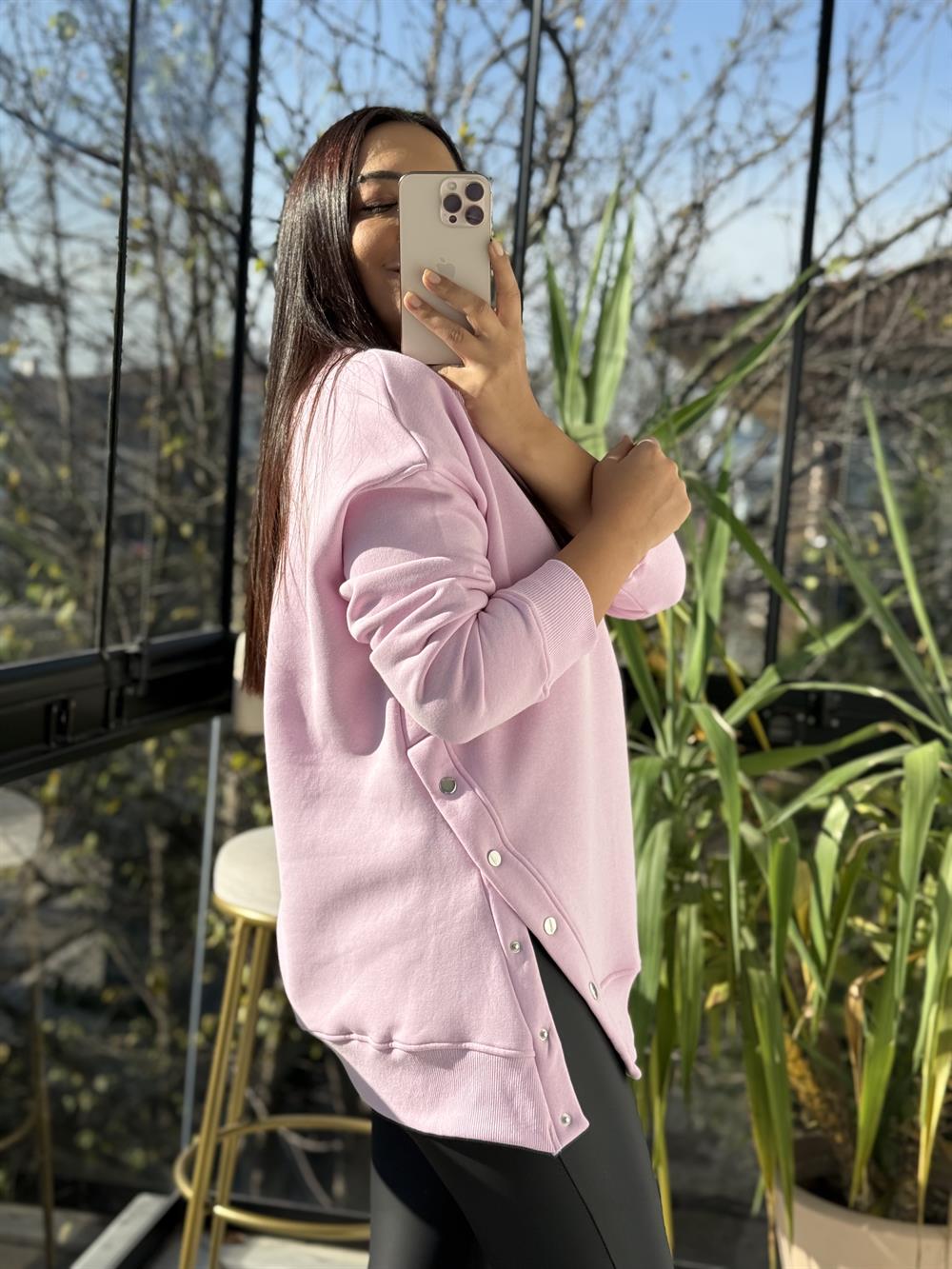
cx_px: 476
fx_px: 1760
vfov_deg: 39.7
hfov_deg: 30.3
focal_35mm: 48
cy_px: 634
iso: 80
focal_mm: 6.76
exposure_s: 1/1678
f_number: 1.78
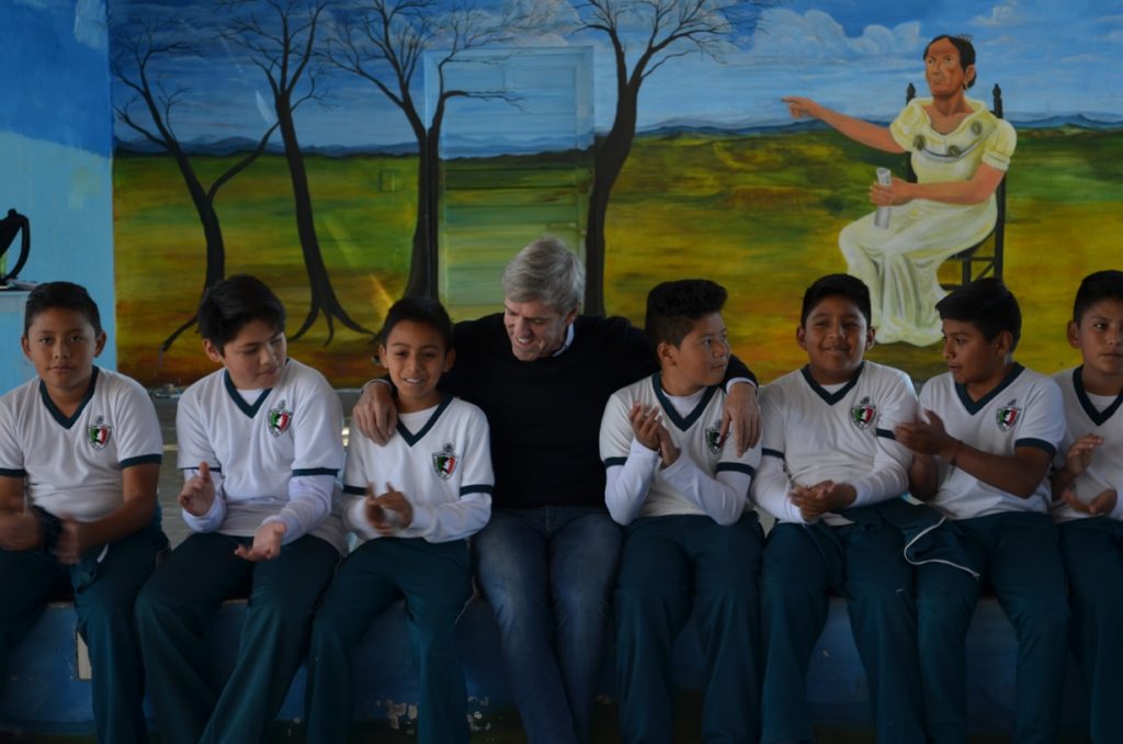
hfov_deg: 24.7
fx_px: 2568
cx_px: 562
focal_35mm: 82
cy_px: 372
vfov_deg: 16.5
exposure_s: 1/40
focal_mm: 55
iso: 100
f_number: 5.6
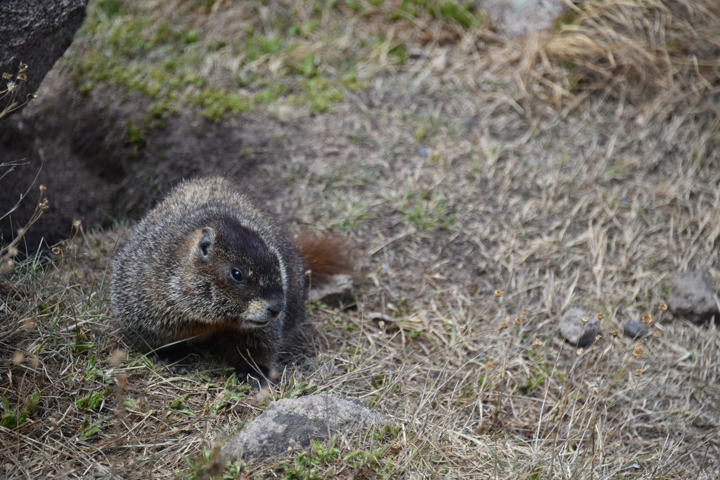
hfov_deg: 6.9
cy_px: 240
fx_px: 6001
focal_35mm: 300
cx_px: 360
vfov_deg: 4.6
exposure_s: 1/640
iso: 360
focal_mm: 300
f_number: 5.6
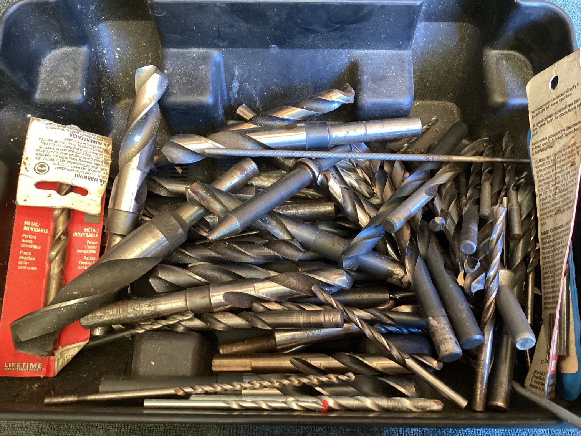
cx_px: 290
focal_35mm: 31
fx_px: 520
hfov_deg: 58.3
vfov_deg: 45.4
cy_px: 218
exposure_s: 1/40
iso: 320
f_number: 2.4
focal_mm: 3.3
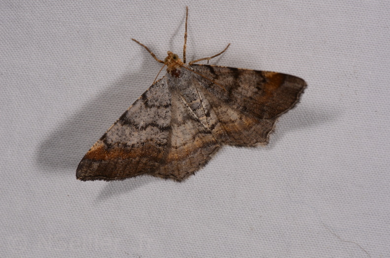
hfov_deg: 16.1
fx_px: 1378
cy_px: 129
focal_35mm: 128
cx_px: 195
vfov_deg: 10.7
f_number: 25
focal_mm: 85
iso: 100
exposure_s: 1/60
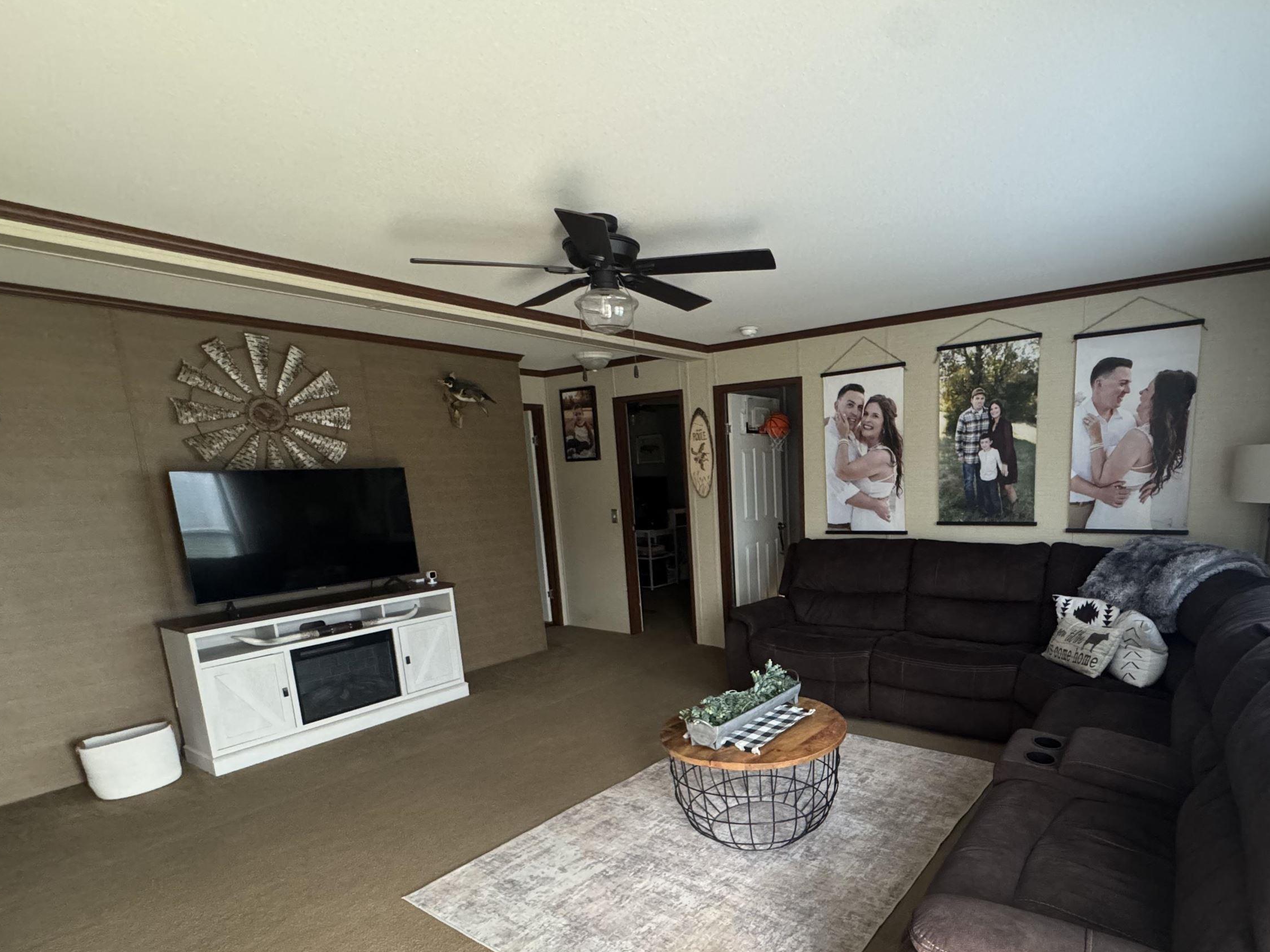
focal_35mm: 19
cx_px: 774
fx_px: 697
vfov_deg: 67.4
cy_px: 608
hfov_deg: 83.4
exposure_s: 1/40
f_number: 2.2
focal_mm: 2.22
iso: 1000
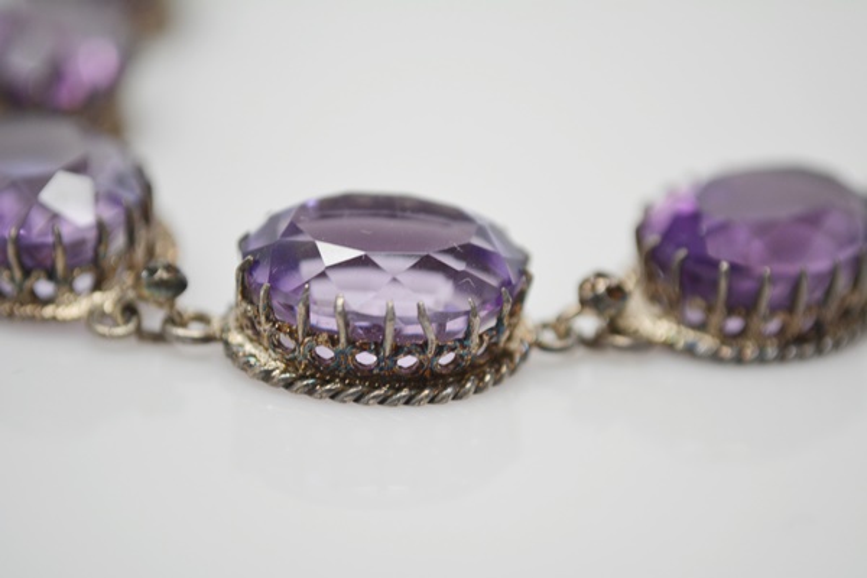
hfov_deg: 24.6
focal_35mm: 82
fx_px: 1987
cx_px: 434
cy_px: 289
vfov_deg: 16.6
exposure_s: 1/60
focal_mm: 55
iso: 500
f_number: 5.6
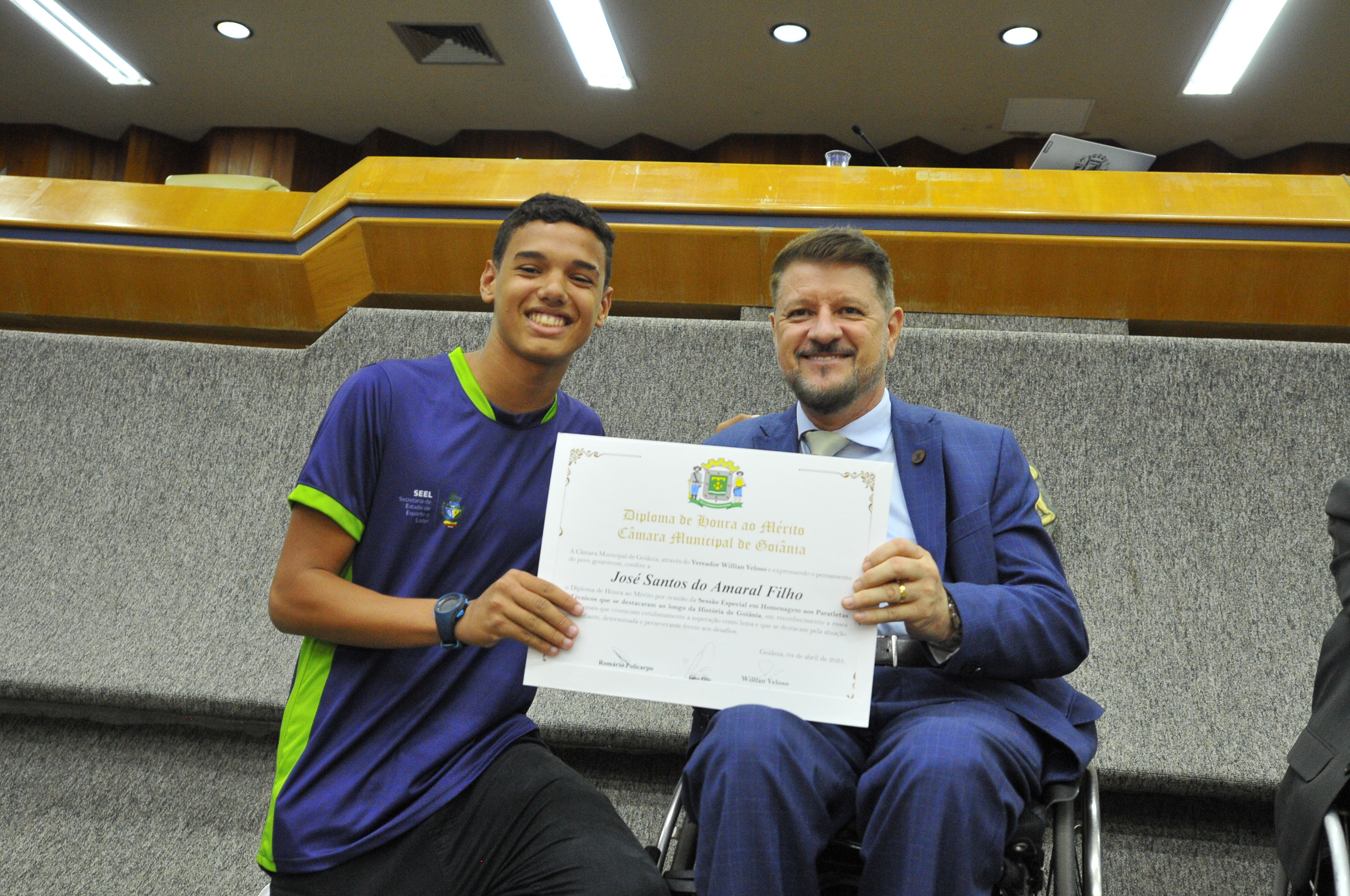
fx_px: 1348
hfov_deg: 53.2
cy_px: 448
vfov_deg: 36.8
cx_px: 675
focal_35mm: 36
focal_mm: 24
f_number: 2.8
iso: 1600
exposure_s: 1/125
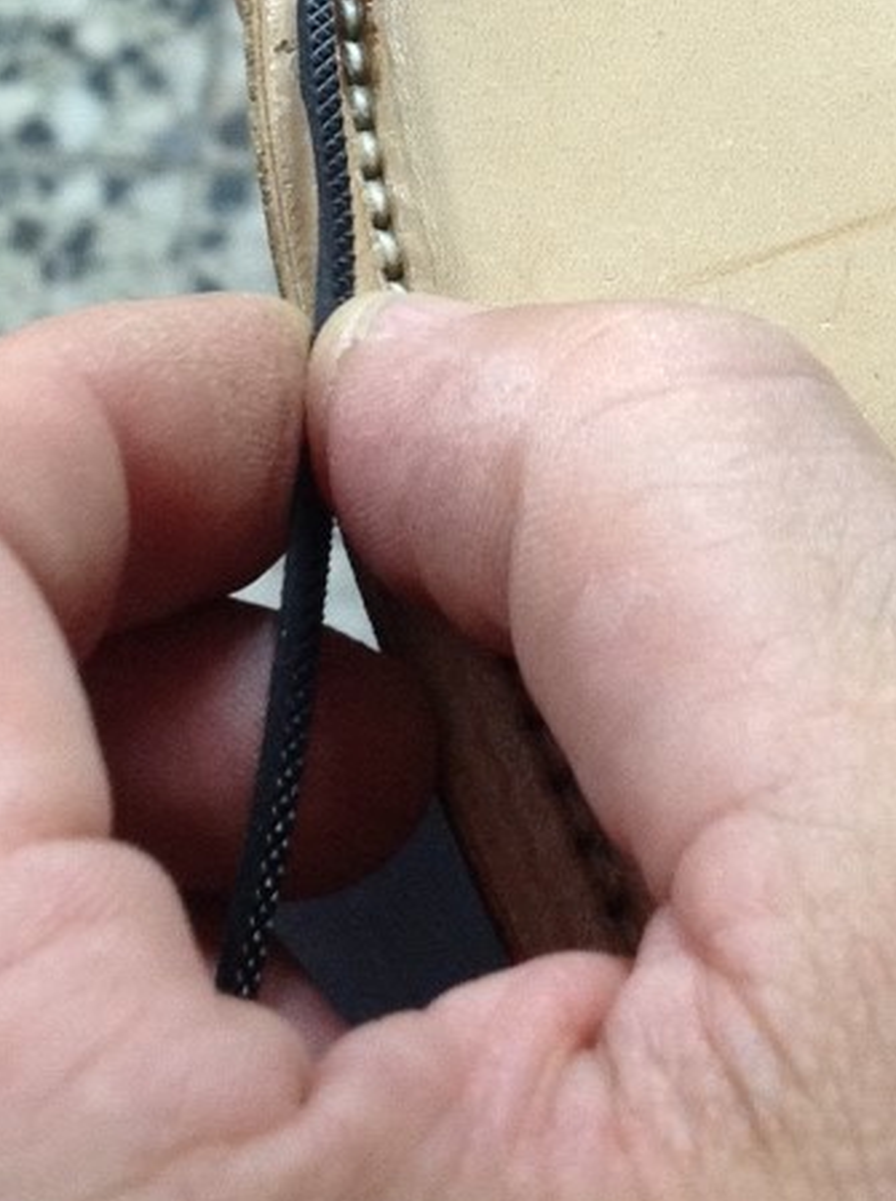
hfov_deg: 14.6
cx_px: 503
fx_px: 3497
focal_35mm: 101
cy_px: -134
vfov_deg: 18.7
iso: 125
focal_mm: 4.28
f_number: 2.4
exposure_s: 1/17
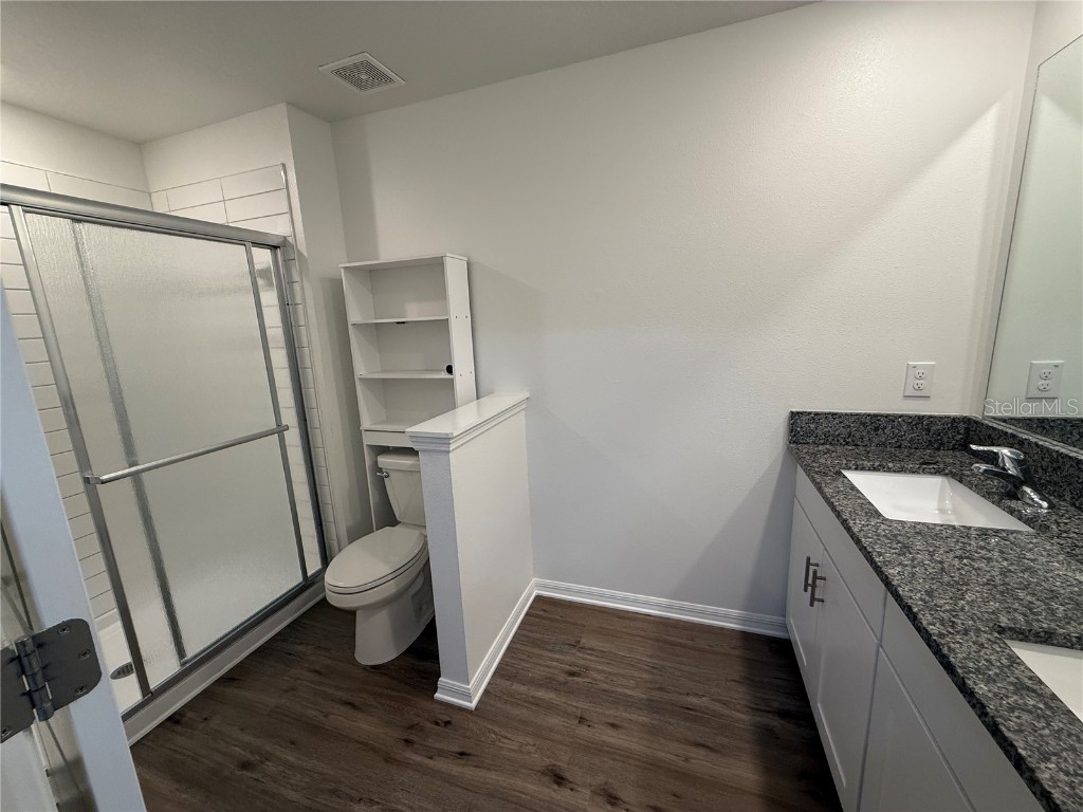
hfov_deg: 102.1
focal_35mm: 14
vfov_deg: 85.7
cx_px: 542
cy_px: 406
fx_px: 438
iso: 160
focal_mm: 2.22
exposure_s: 1/120
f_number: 2.2
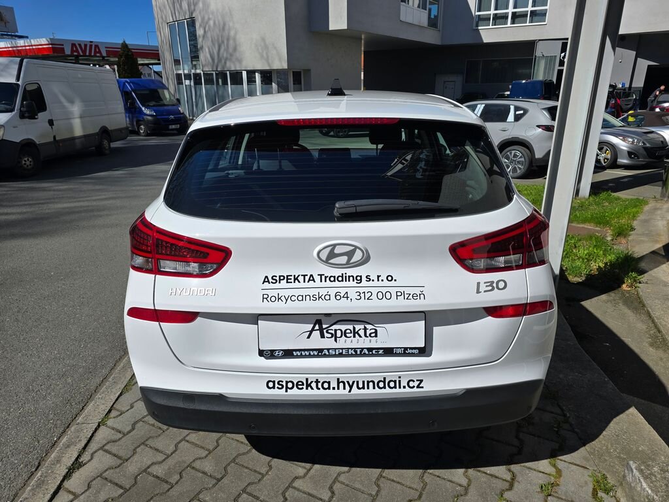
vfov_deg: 58.9
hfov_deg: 73.9
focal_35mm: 23
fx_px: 445
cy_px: 251
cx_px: 334
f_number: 1.7
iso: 12
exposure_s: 1/1422
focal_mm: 6.3
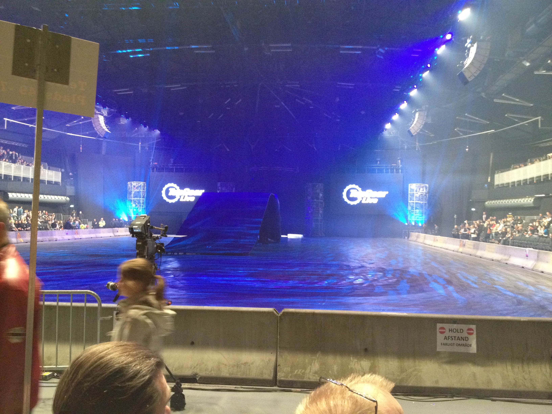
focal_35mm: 35
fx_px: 558
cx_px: 276
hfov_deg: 52.6
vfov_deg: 40.7
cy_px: 207
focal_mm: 4.28
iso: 400
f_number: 2.4
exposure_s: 1/20
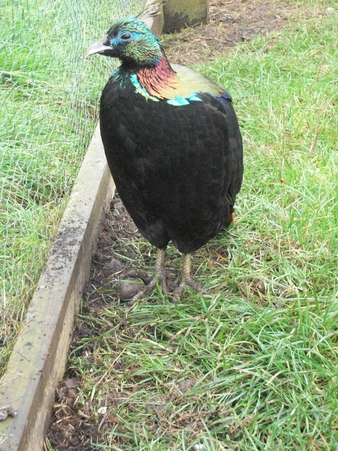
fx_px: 1015
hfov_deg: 18.9
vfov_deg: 25.0
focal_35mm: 78
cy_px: 224
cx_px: 169
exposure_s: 1/60
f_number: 4.6
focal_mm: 13.7
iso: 800
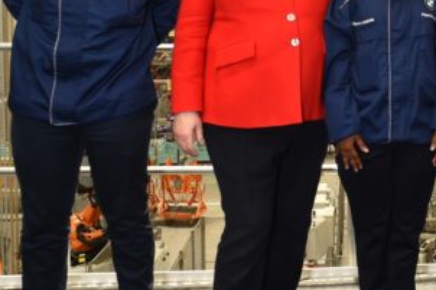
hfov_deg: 32.8
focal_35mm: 55
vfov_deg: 23.8
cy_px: 17
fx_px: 666
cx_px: 453
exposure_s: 1/30
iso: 800
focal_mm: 20
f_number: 7.1
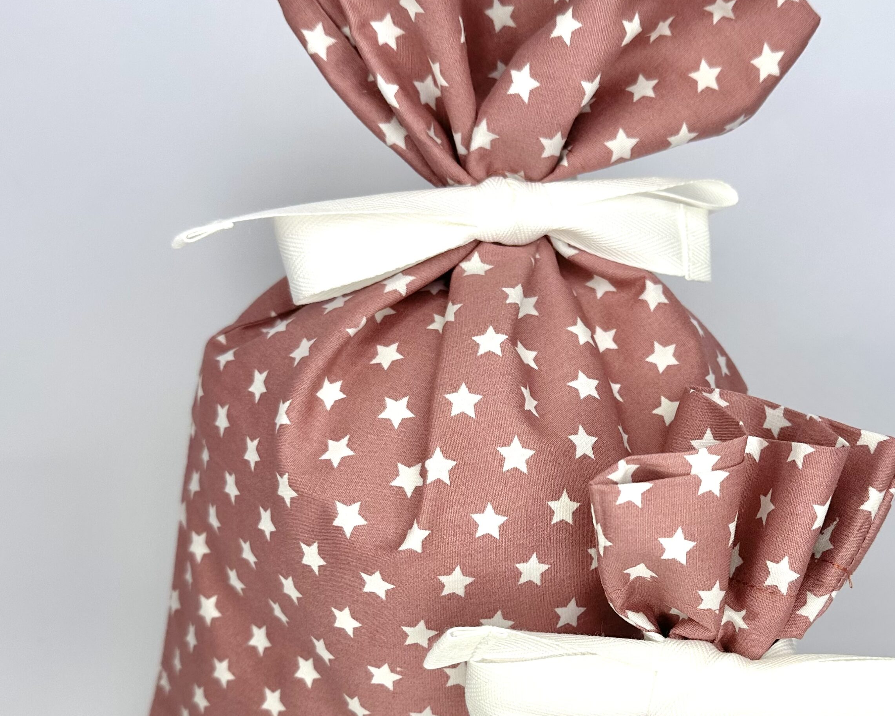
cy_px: 488
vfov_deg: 36.1
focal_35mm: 41
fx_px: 1086
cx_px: 550
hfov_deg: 44.5
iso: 125
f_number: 1.78
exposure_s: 1/121
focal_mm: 6.86
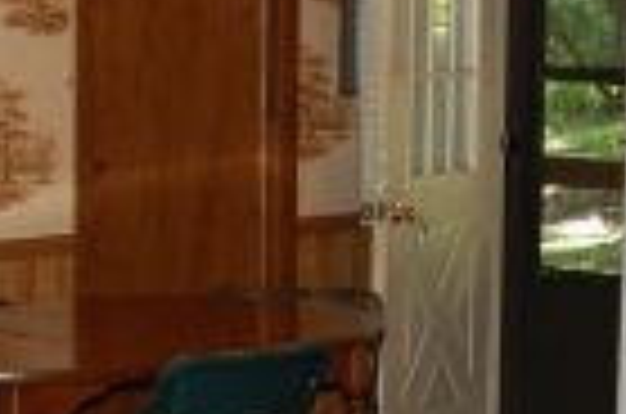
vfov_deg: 9.0
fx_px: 2637
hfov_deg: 13.5
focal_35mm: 152
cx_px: 279
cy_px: 274
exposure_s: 1/60
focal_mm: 22
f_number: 3.8
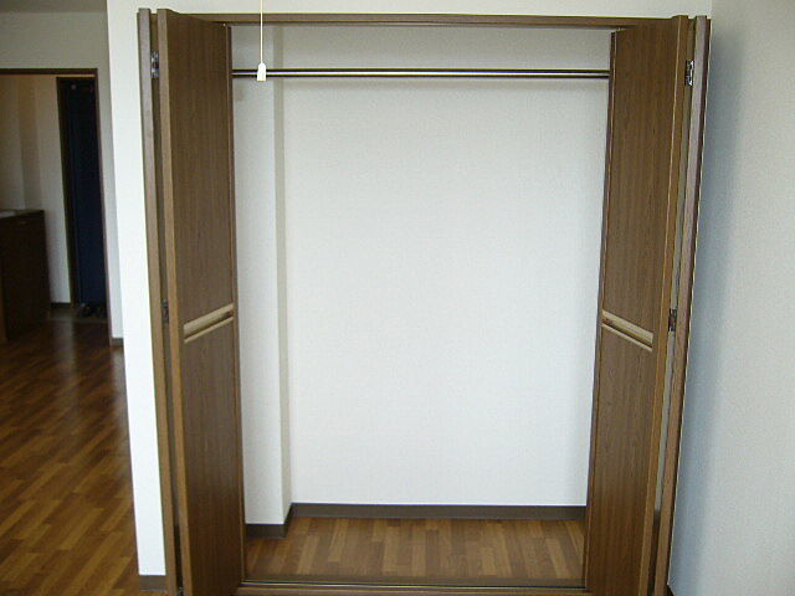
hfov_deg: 52.6
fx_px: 804
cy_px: 298
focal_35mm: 35
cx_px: 398
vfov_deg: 40.7
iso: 80
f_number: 2.8
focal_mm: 5.8
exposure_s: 1/50
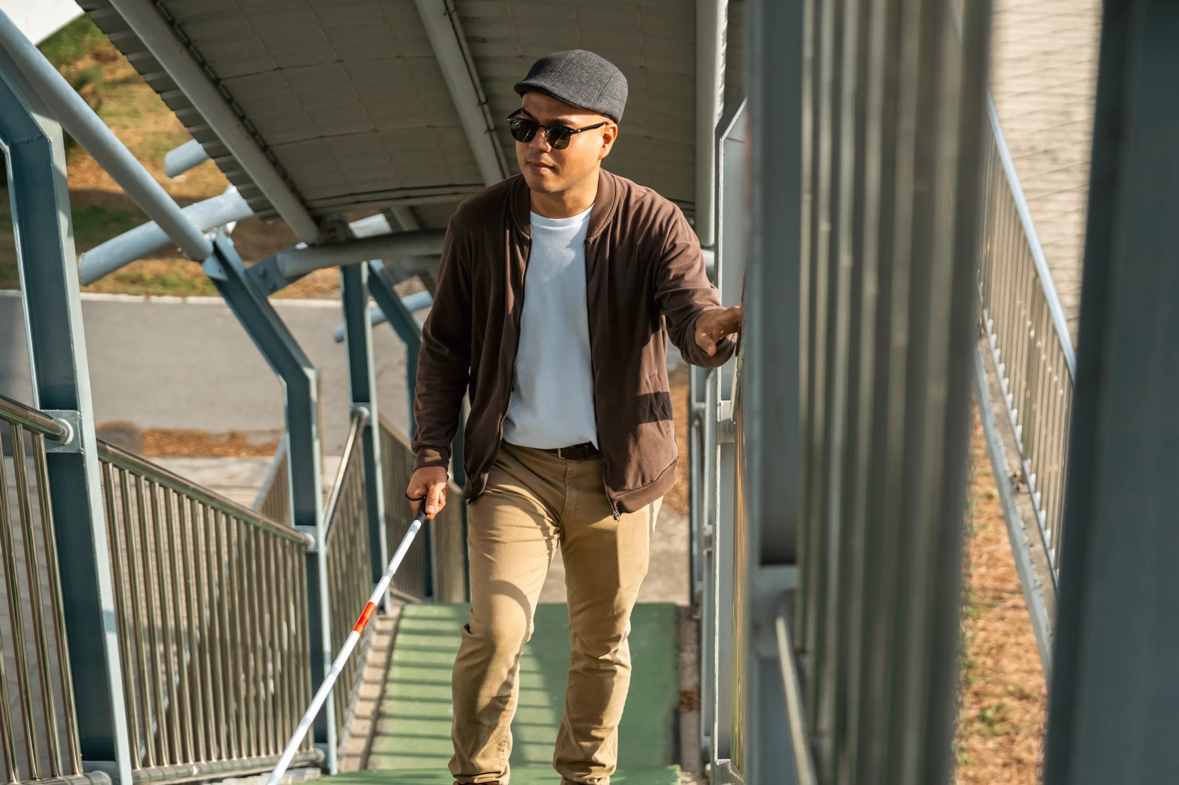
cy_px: 392
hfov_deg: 40.3
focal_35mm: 49
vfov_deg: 27.5
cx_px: 590
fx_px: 1604
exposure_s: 1/2000
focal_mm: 49
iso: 250
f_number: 2.8
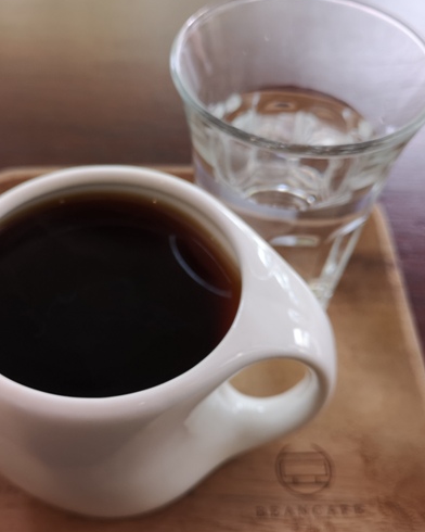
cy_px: 294
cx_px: 156
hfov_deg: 34.7
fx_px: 676
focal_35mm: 43
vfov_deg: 42.8
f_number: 1.8
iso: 64
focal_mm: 3.95
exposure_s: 1/60
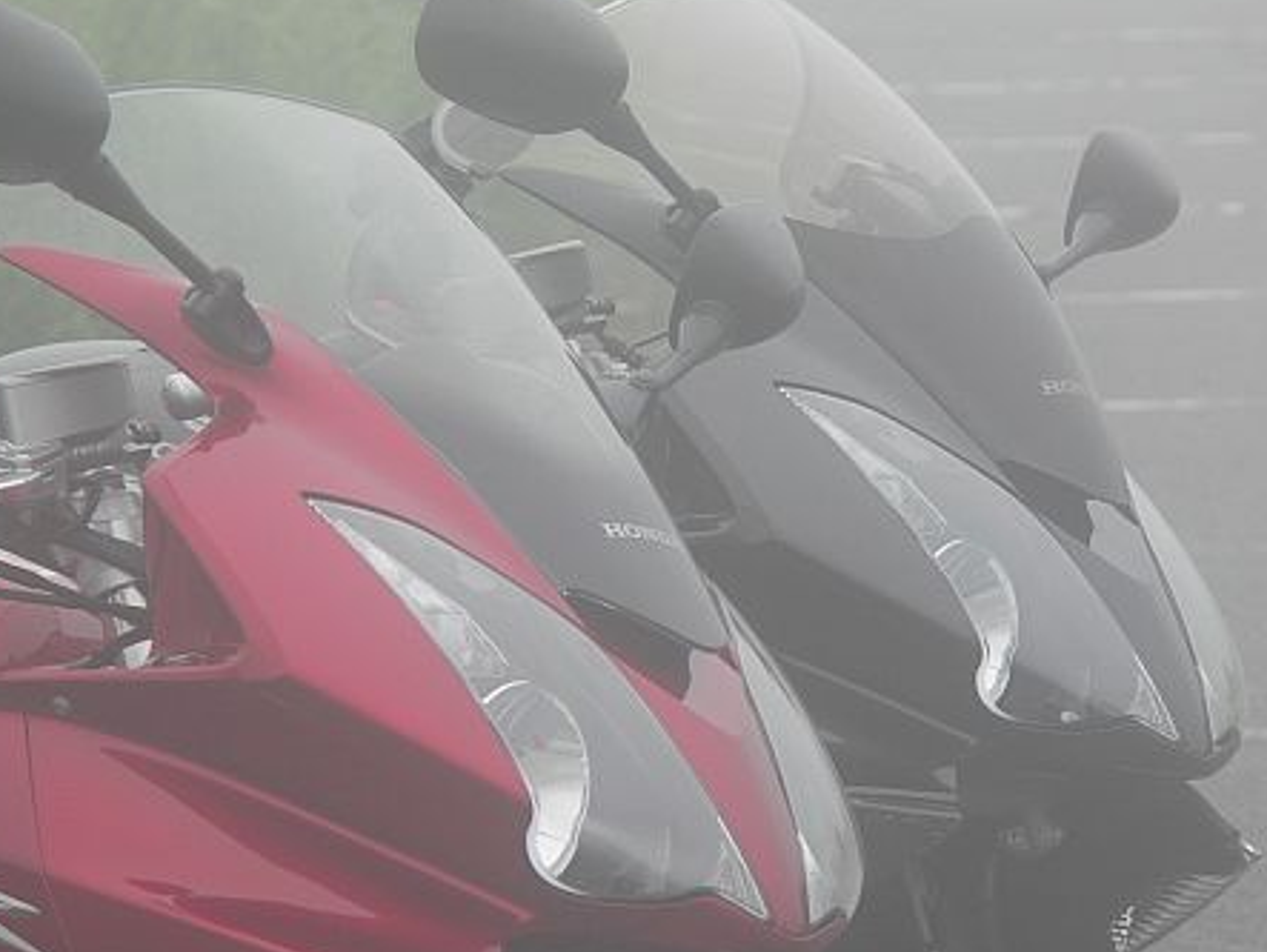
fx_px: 8828
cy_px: 415
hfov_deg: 8.2
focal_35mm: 241
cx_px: 649
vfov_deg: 6.2
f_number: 3.5
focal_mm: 43.1
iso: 80
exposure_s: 1/200
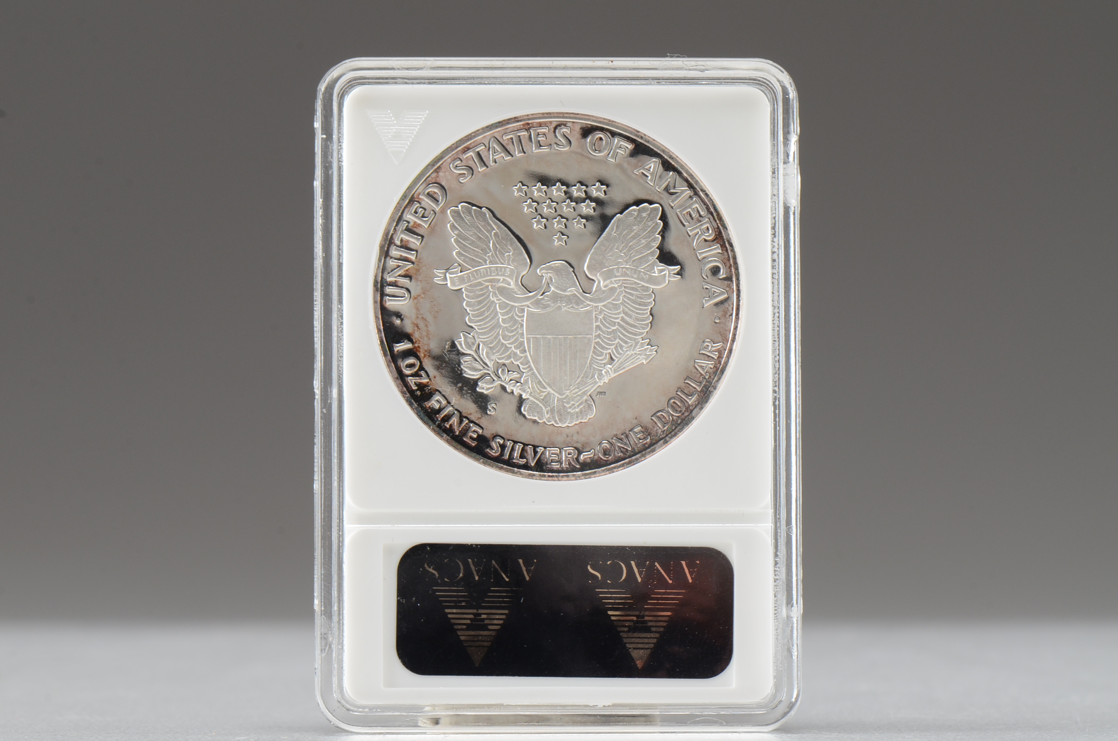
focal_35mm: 128
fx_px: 3951
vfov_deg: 10.7
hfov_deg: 16.1
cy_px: 370
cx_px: 559
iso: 320
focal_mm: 85
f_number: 14
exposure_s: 1/100
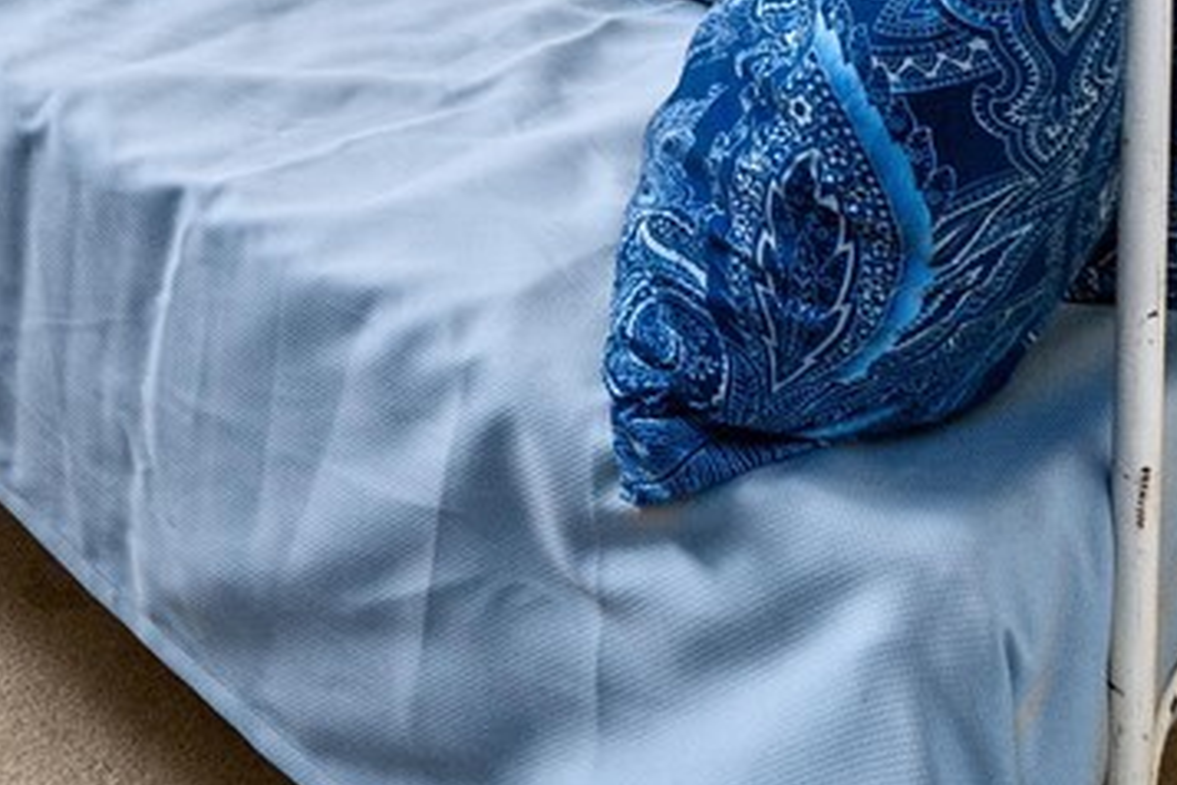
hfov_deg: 31.9
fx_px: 1863
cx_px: -38
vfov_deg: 17.2
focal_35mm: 57
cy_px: -793
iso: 2000
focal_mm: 12
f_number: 6.7
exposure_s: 1/20
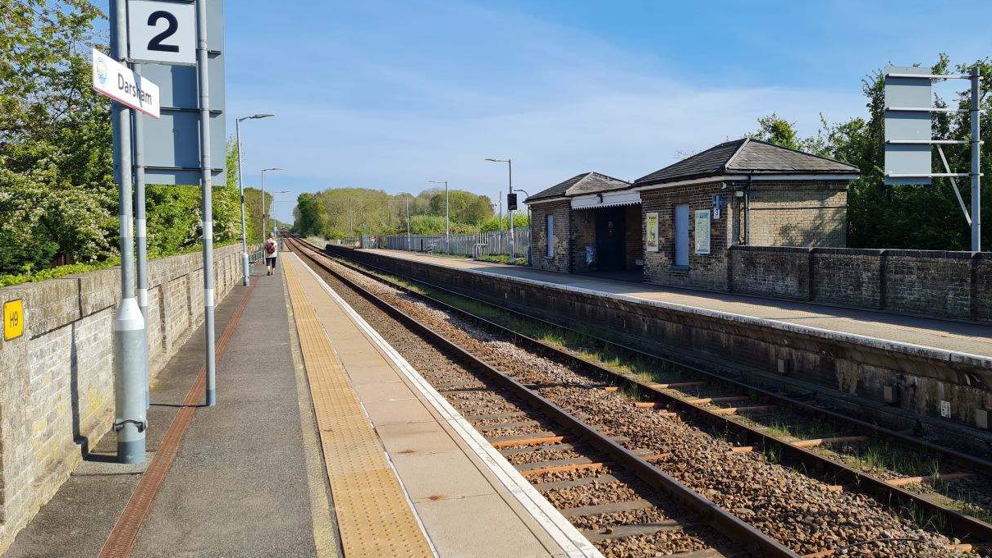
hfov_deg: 64.3
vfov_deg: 38.9
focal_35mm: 30
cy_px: 266
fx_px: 789
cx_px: 523
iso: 50
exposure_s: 1/2304
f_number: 1.8
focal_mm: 5.4
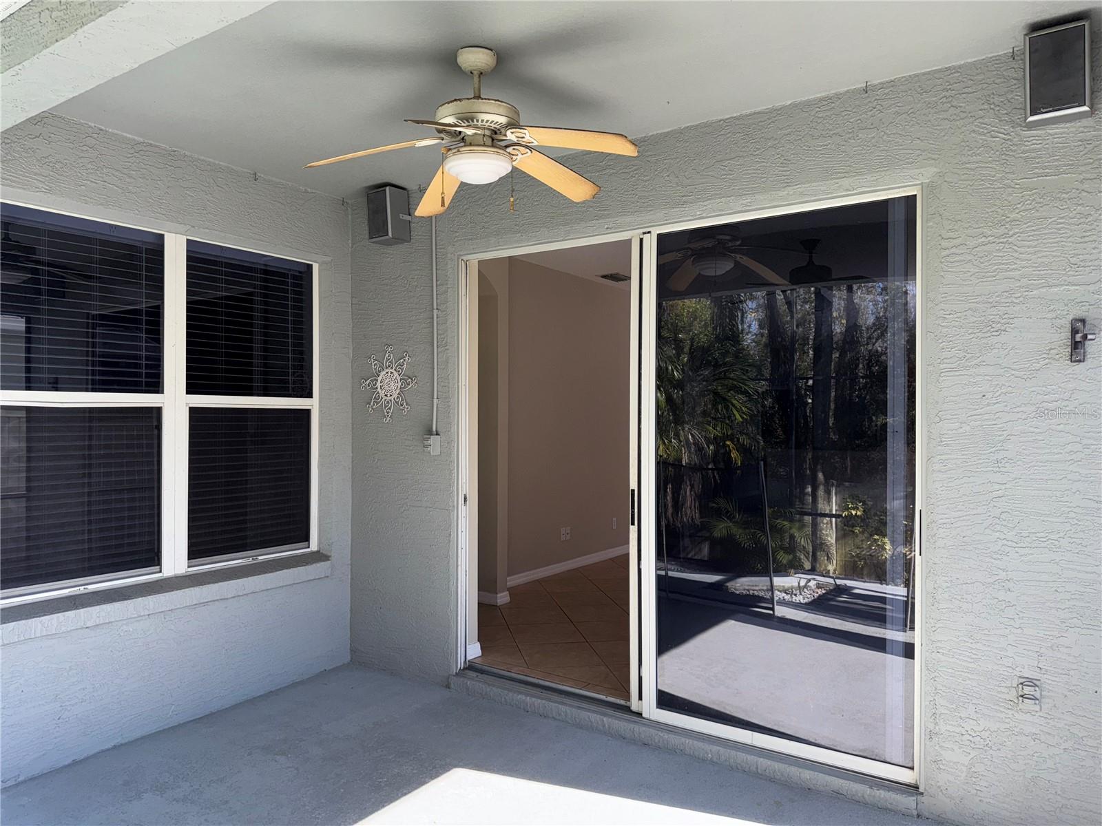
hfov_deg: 71.6
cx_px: 551
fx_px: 764
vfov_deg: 56.8
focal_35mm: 24
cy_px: 413
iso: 50
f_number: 1.78
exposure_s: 1/321
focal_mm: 6.76
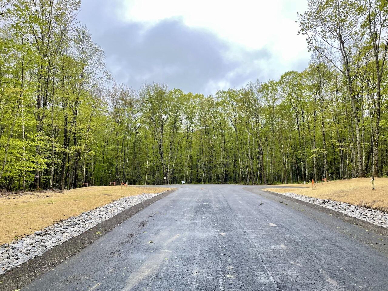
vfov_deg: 53.1
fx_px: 291
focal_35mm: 26
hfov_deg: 67.3
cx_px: 194
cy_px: 146
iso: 32
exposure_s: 1/615
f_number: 1.6
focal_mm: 4.2
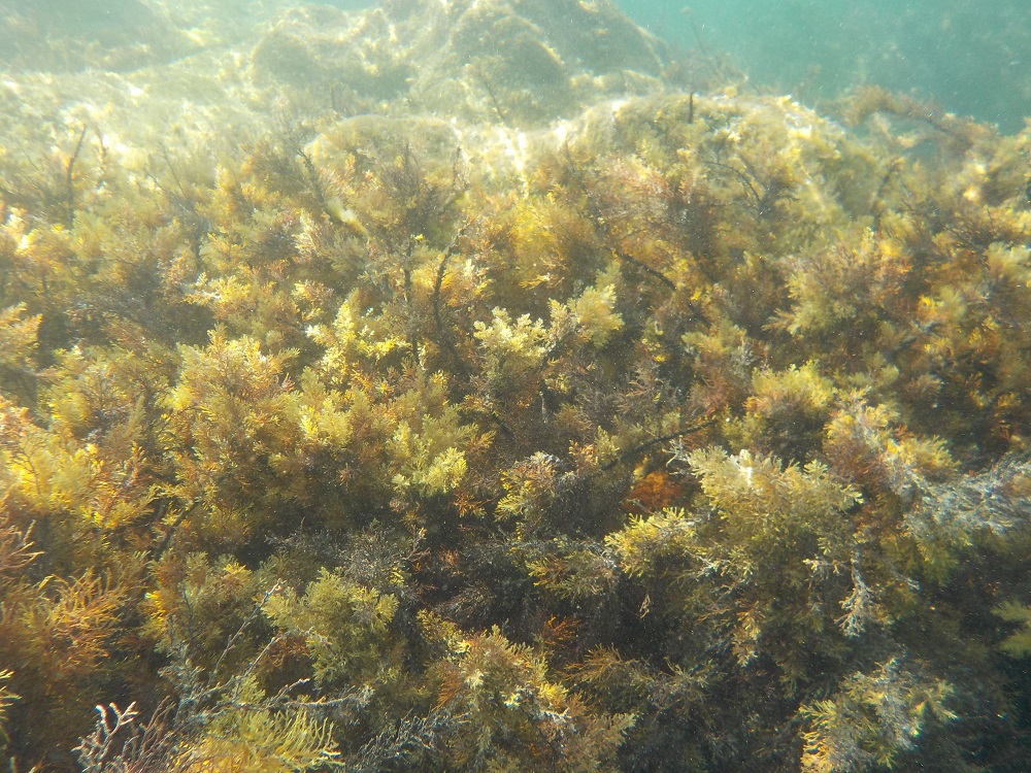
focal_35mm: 30
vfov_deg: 46.8
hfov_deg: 60.0
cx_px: 516
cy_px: 386
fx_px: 894
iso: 125
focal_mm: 4.1
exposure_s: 1/320
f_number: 3.3
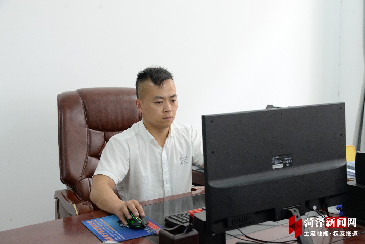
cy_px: 122
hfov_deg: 41.1
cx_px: 182
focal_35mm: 48
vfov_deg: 28.1
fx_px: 487
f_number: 6.3
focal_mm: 48
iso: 3200
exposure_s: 1/80
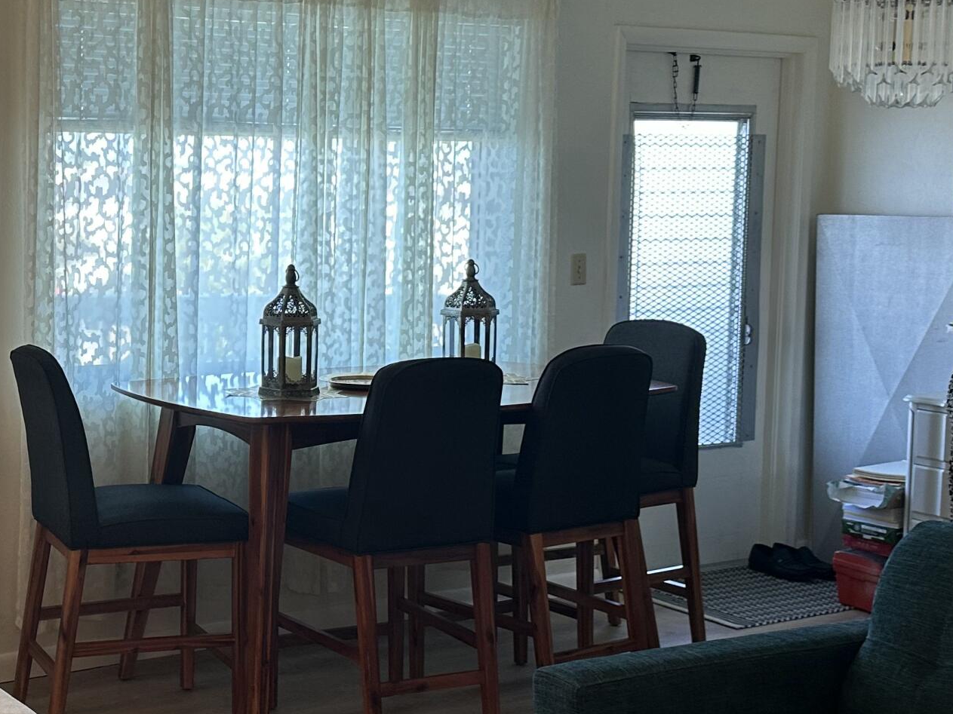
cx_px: 173
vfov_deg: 25.6
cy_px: 314
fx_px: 1569
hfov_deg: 32.7
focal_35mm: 57
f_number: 1.78
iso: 125
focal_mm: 6.86
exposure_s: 1/120
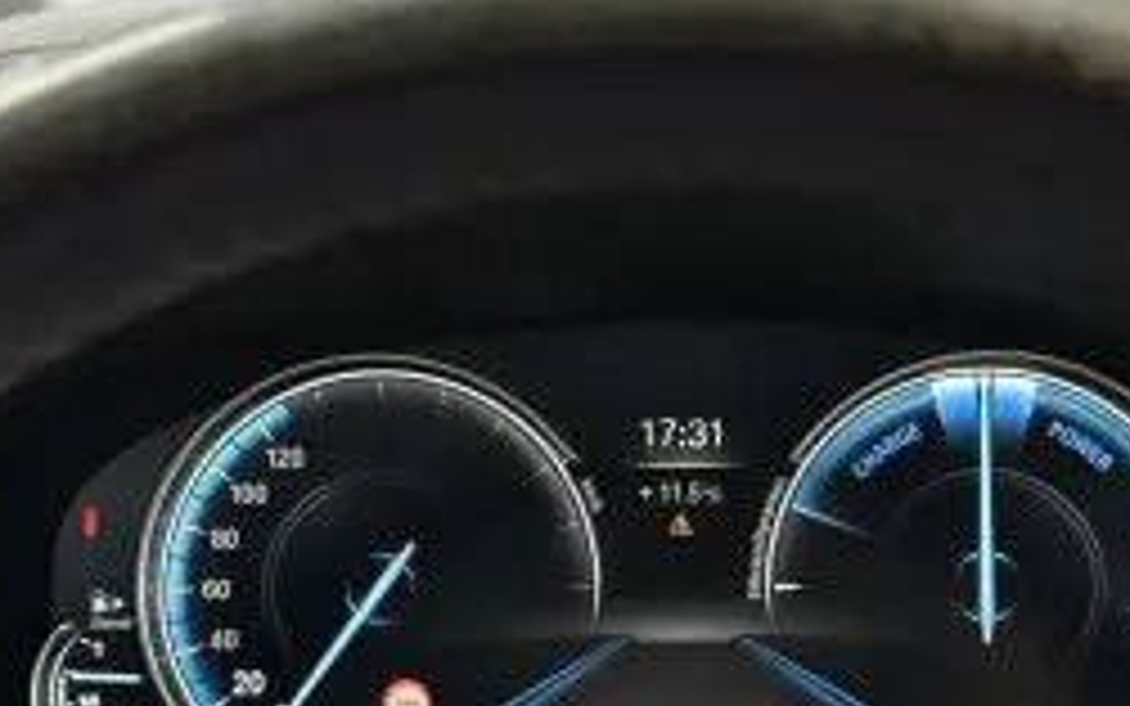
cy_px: 522
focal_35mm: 73
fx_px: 2249
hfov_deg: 28.1
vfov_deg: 17.8
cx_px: 675
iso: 400
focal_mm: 6.76
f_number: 1.78
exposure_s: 1/33
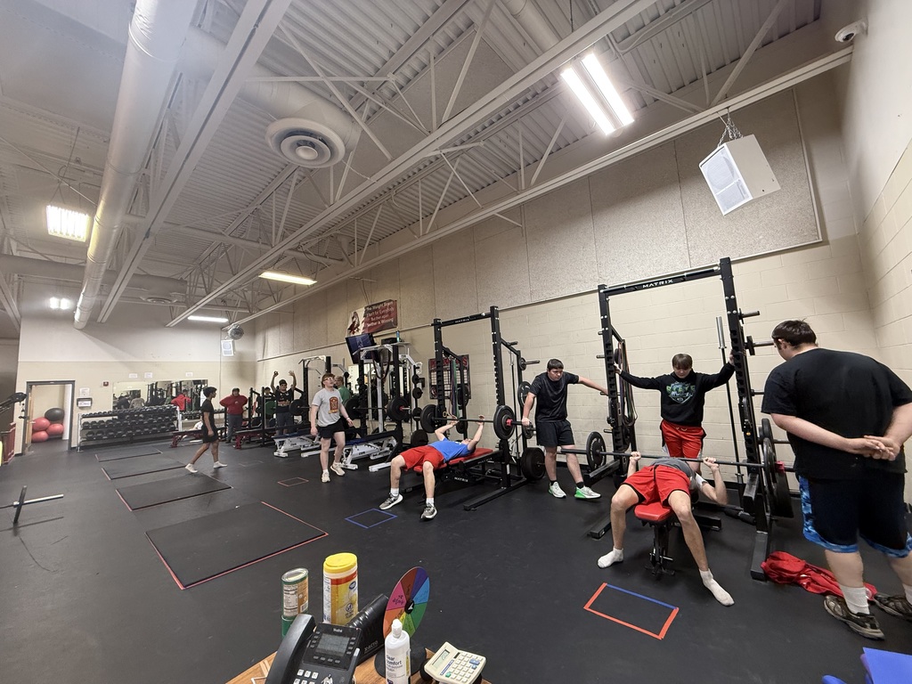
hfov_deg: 102.1
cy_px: 342
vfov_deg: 85.7
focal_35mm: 14
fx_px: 369
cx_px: 456
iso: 250
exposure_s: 1/120
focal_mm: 2.22
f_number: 2.2
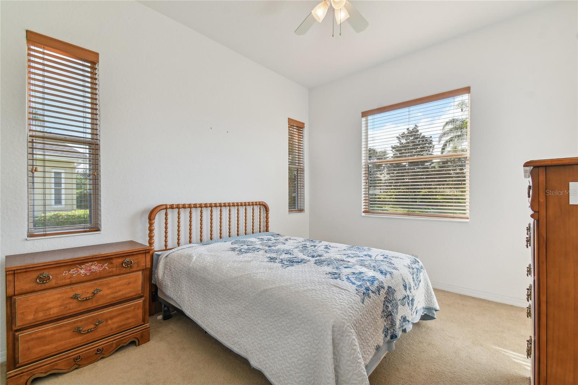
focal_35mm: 15
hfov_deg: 100.4
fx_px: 241
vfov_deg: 77.3
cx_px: 289
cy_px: 192
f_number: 8
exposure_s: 1/13
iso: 100
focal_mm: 10
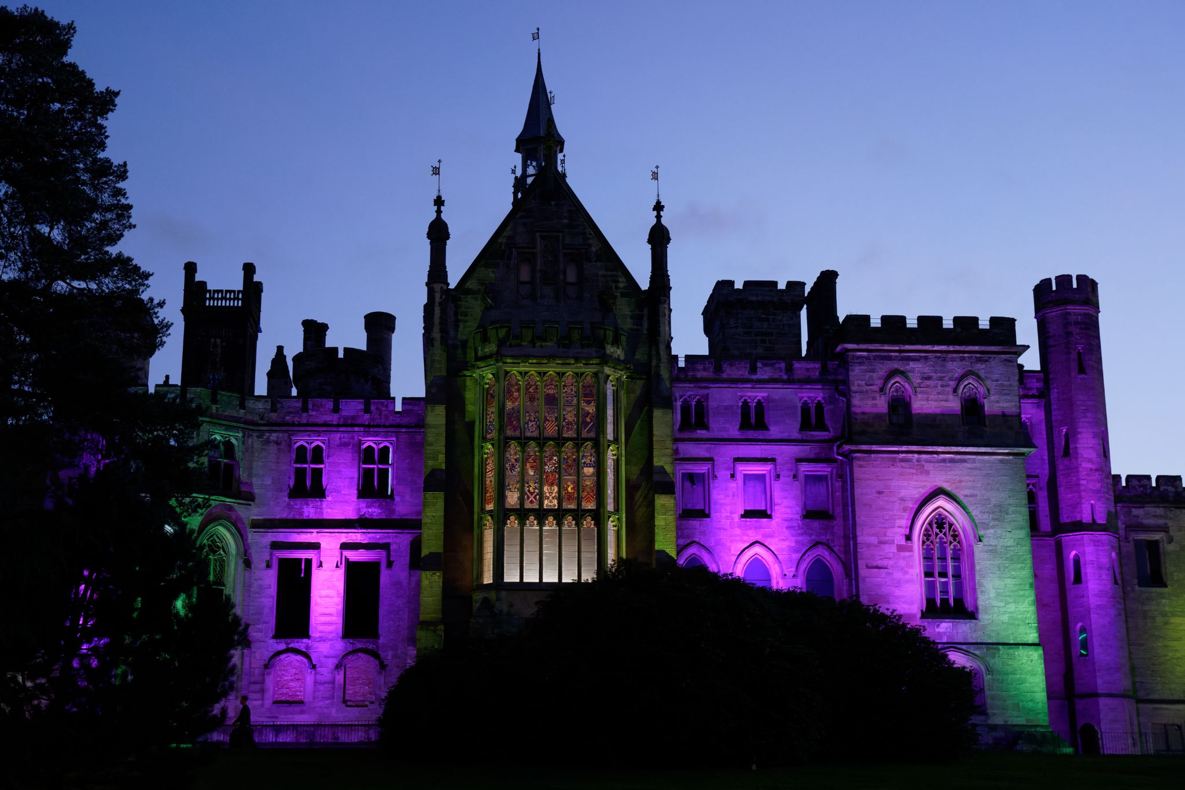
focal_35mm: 50
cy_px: 395
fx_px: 1646
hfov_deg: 39.6
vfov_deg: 27.0
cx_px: 592
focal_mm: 50
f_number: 4
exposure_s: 1/50
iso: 12800
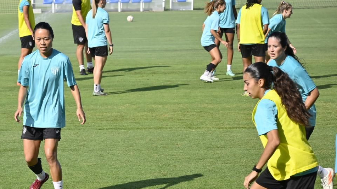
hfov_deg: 11.6
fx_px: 1653
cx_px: 54
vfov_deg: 6.6
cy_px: 152
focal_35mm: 185
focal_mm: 70
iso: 125
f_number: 4.8
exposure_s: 1/1000
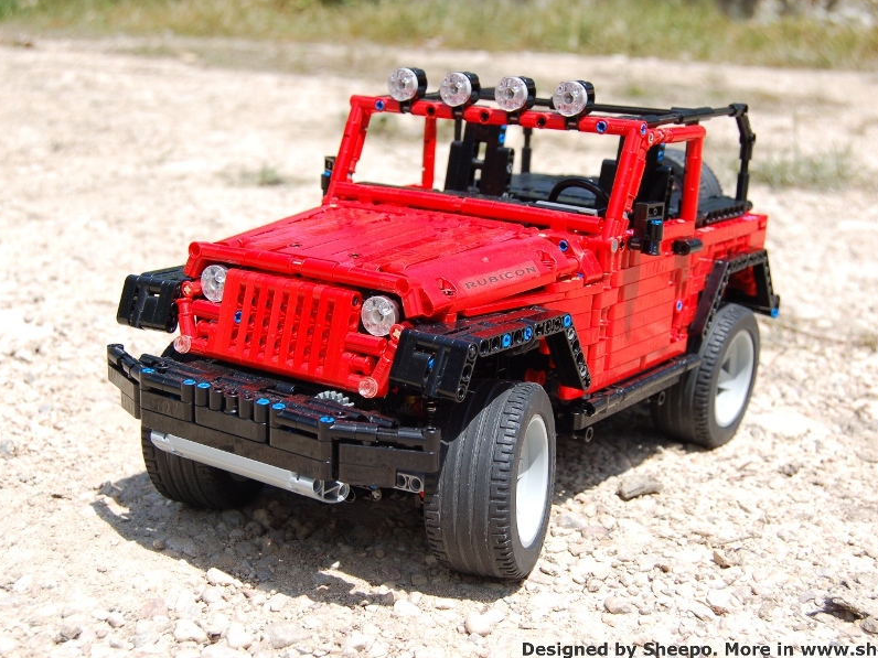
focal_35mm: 51
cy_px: 328
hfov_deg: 37.8
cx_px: 456
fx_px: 1282
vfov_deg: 28.8
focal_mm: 31
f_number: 5.6
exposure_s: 1/500
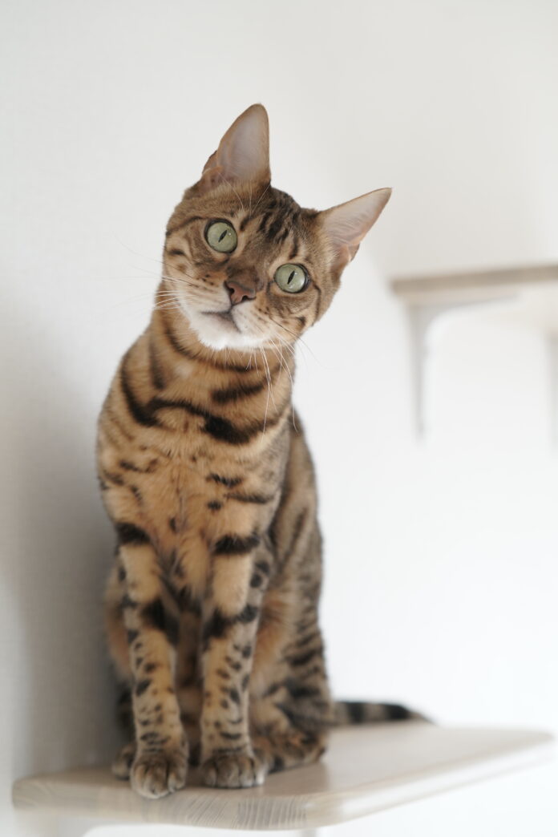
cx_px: 279
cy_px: 418
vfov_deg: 28.8
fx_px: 1627
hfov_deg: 19.5
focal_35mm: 70
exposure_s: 1/160
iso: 1000
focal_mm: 70
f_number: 4
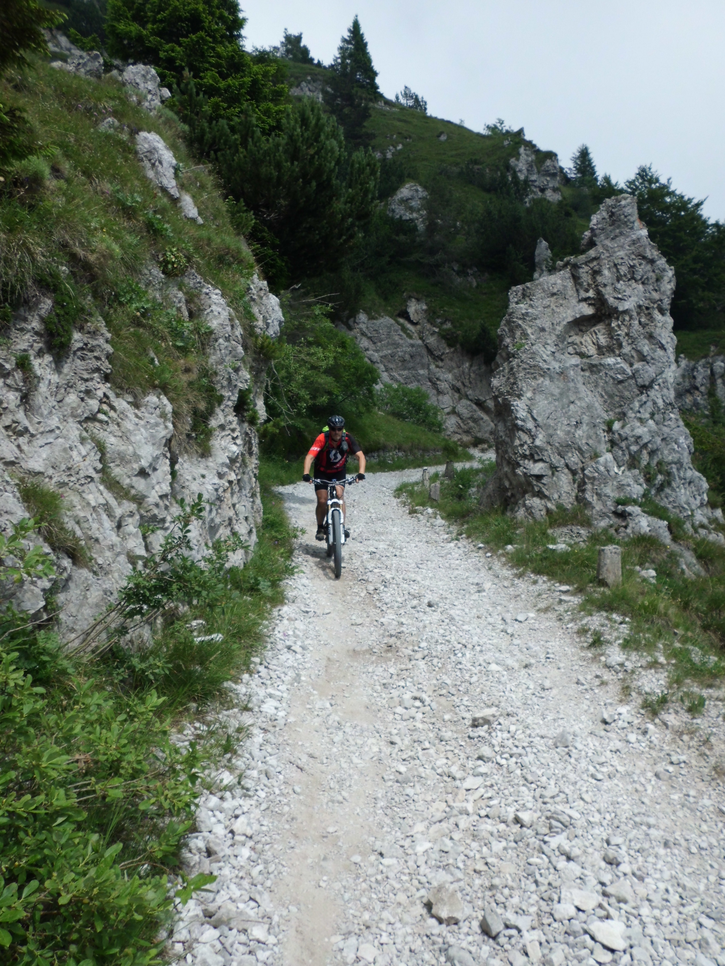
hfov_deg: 53.1
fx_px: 726
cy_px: 483
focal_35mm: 26
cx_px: 362
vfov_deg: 67.3
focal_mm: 4.6
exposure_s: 1/160
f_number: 8
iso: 64
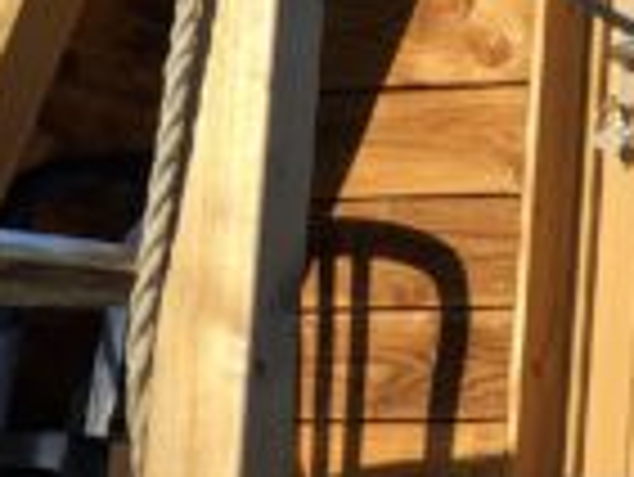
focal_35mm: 258
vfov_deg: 5.7
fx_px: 4729
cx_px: 836
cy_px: -97
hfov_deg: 7.6
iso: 16
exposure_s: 1/666
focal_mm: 6
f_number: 2.4
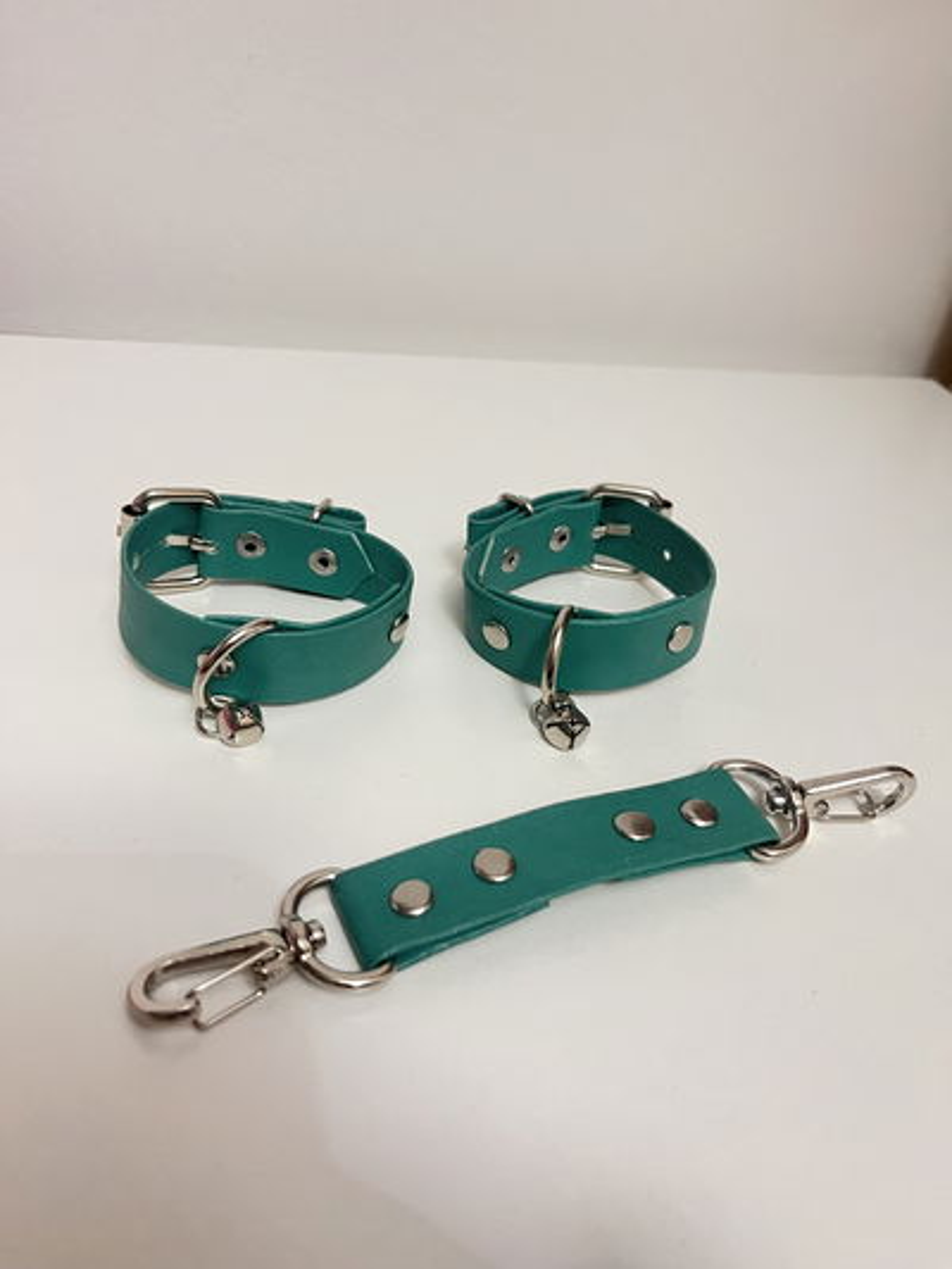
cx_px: 476
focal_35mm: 26
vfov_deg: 67.3
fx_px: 953
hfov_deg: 53.1
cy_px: 634
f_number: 1.6
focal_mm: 5.1
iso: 500
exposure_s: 1/33
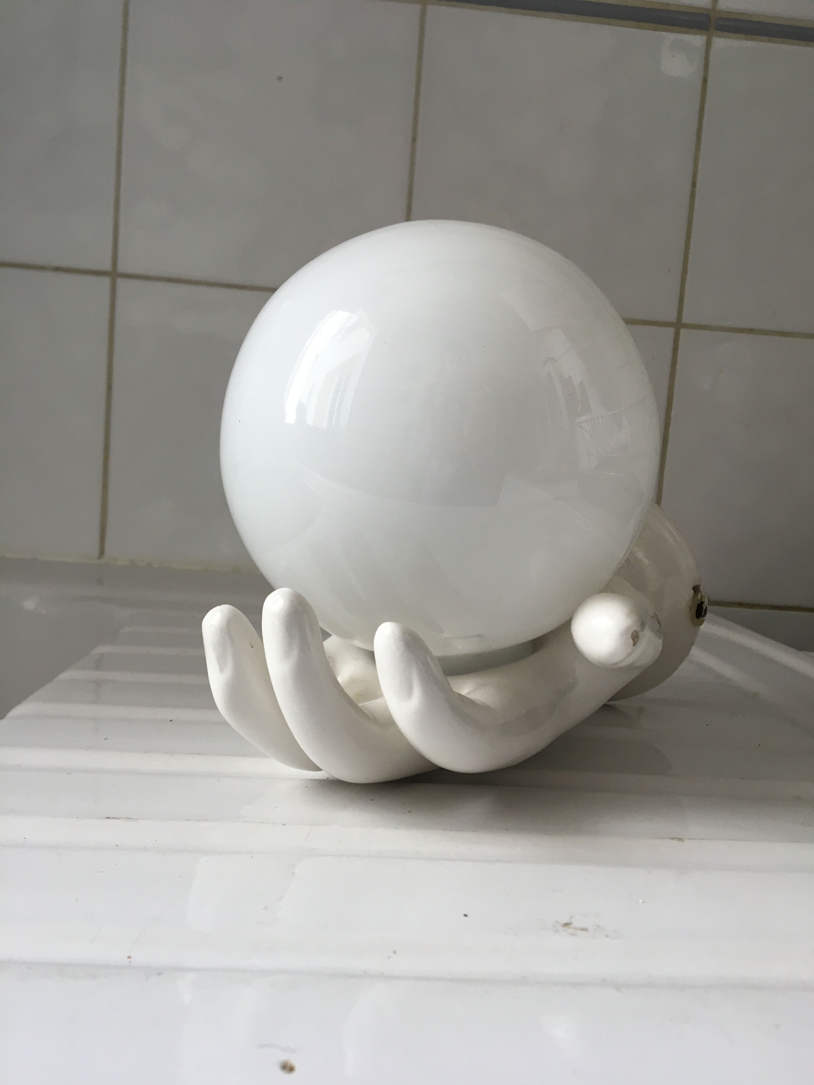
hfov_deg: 48.2
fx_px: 909
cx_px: 407
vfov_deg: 61.7
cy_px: 542
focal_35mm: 29
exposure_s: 1/33
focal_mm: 4.15
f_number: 2.2
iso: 25
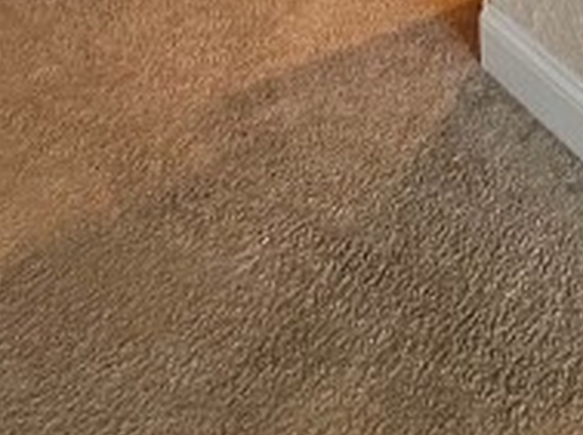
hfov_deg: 25.7
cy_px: -561
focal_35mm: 76
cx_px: 333
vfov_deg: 14.2
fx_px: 1278
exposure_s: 1/120
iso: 320
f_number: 2.2
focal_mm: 2.22
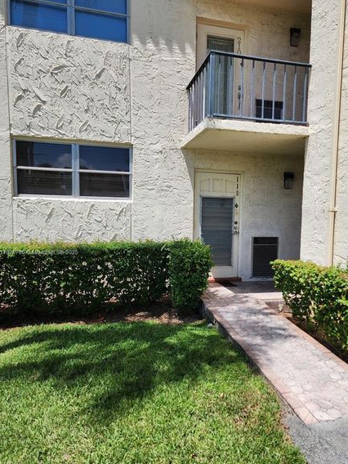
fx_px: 362
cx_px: 199
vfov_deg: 65.2
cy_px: 253
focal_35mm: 27
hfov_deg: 51.2
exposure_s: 1/1064
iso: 12
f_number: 1.8
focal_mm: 6.4
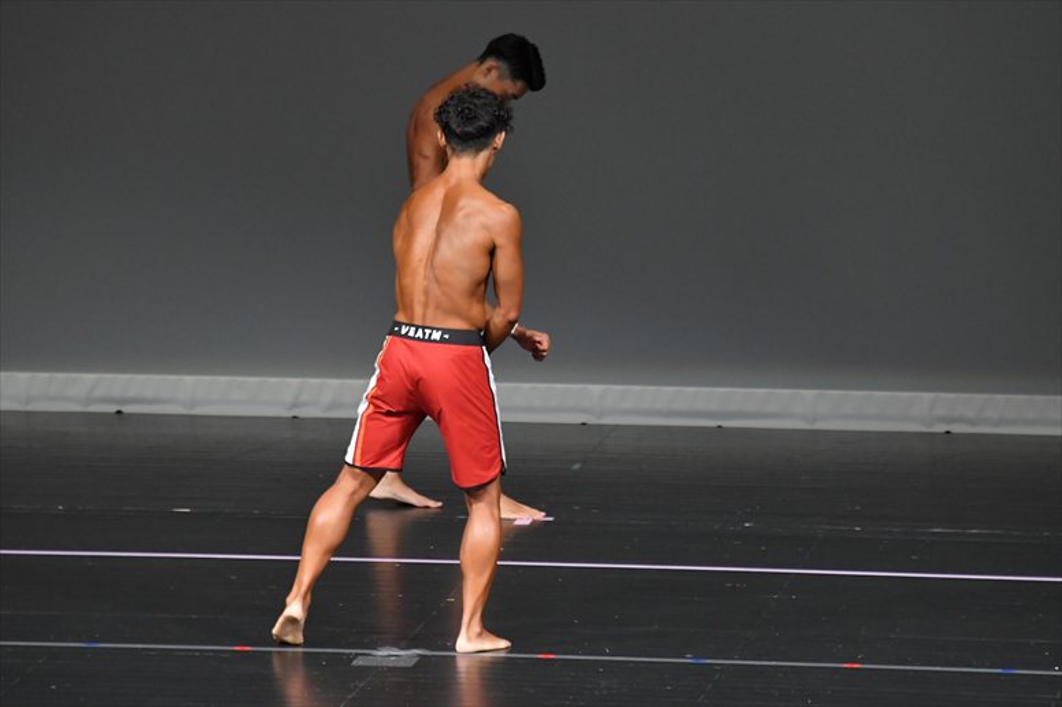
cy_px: 354
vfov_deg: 4.0
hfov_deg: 6.0
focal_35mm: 345
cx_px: 531
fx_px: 10173
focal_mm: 230
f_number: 5.6
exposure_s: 1/400
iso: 4000
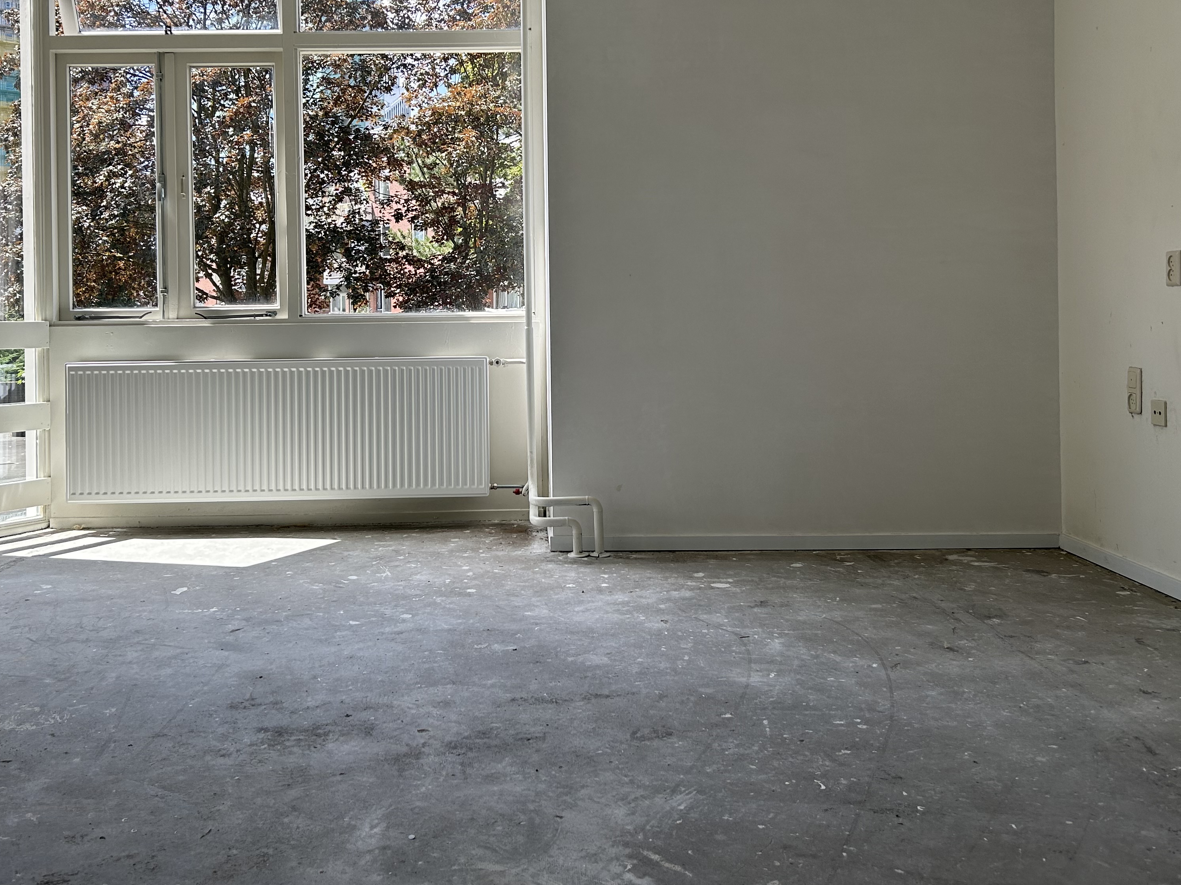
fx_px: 1194
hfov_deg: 52.5
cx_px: 518
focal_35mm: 35
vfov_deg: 40.3
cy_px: 317
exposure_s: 1/678
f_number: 1.5
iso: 50
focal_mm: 5.7
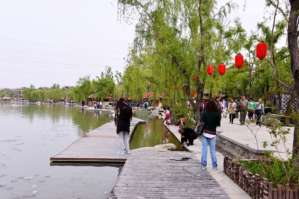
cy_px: 100
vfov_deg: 46.4
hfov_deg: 65.5
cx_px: 150
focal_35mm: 28
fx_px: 233
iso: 100
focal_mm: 28
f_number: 8
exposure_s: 1/160
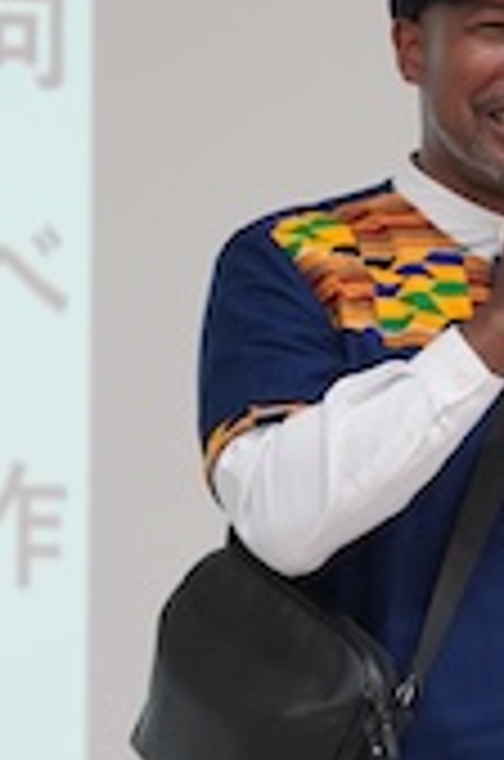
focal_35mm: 563
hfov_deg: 2.4
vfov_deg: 3.7
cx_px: 544
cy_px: 429
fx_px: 11871
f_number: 5.6
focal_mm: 190
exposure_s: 1/200
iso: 2000
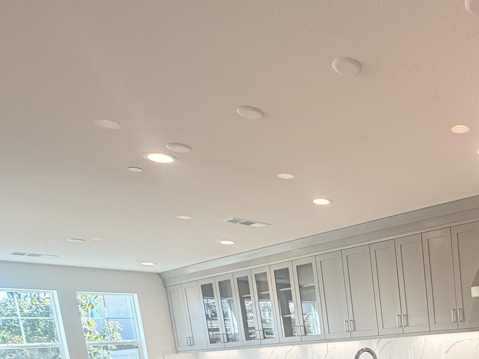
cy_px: 391
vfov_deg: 37.3
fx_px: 443
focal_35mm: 32
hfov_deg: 44.6
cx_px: 516
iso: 160
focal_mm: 2.22
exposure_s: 1/120
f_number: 2.2
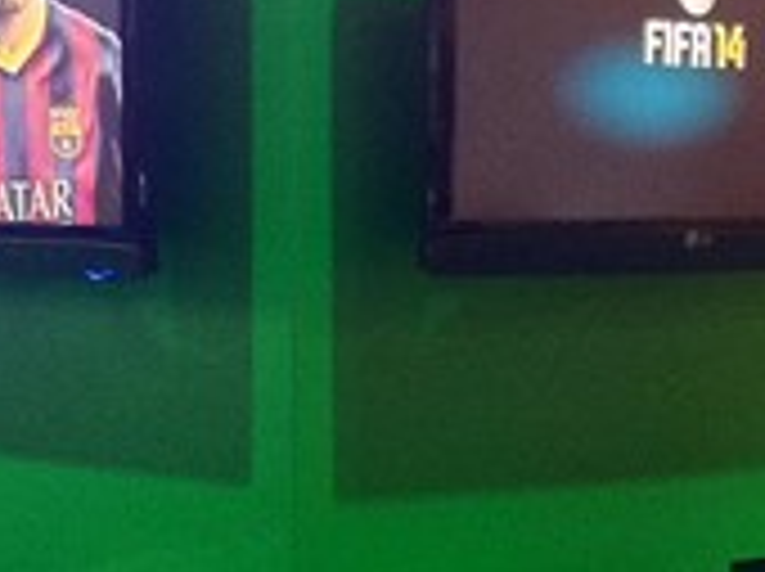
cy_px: 329
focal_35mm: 132
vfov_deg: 11.2
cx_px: 482
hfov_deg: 14.9
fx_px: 2913
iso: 320
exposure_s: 1/15
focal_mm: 3.85
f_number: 2.8
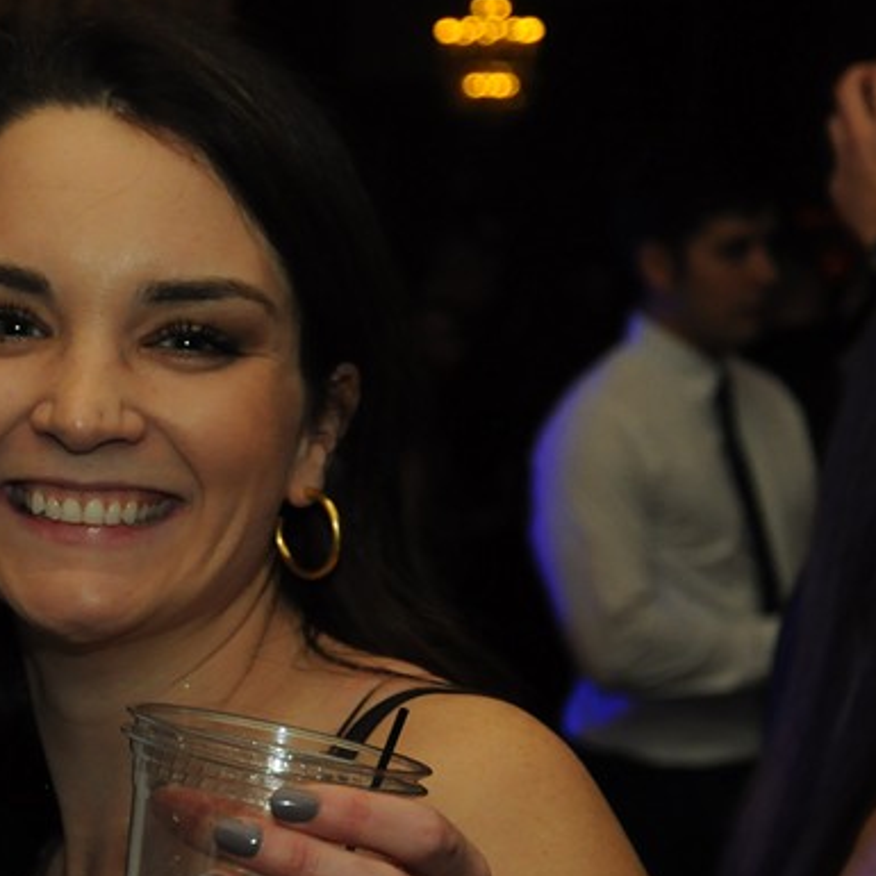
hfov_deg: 12.4
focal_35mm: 139
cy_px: 444
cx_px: -55
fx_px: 3980
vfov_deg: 12.6
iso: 800
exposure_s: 1/60
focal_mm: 42
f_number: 4.8
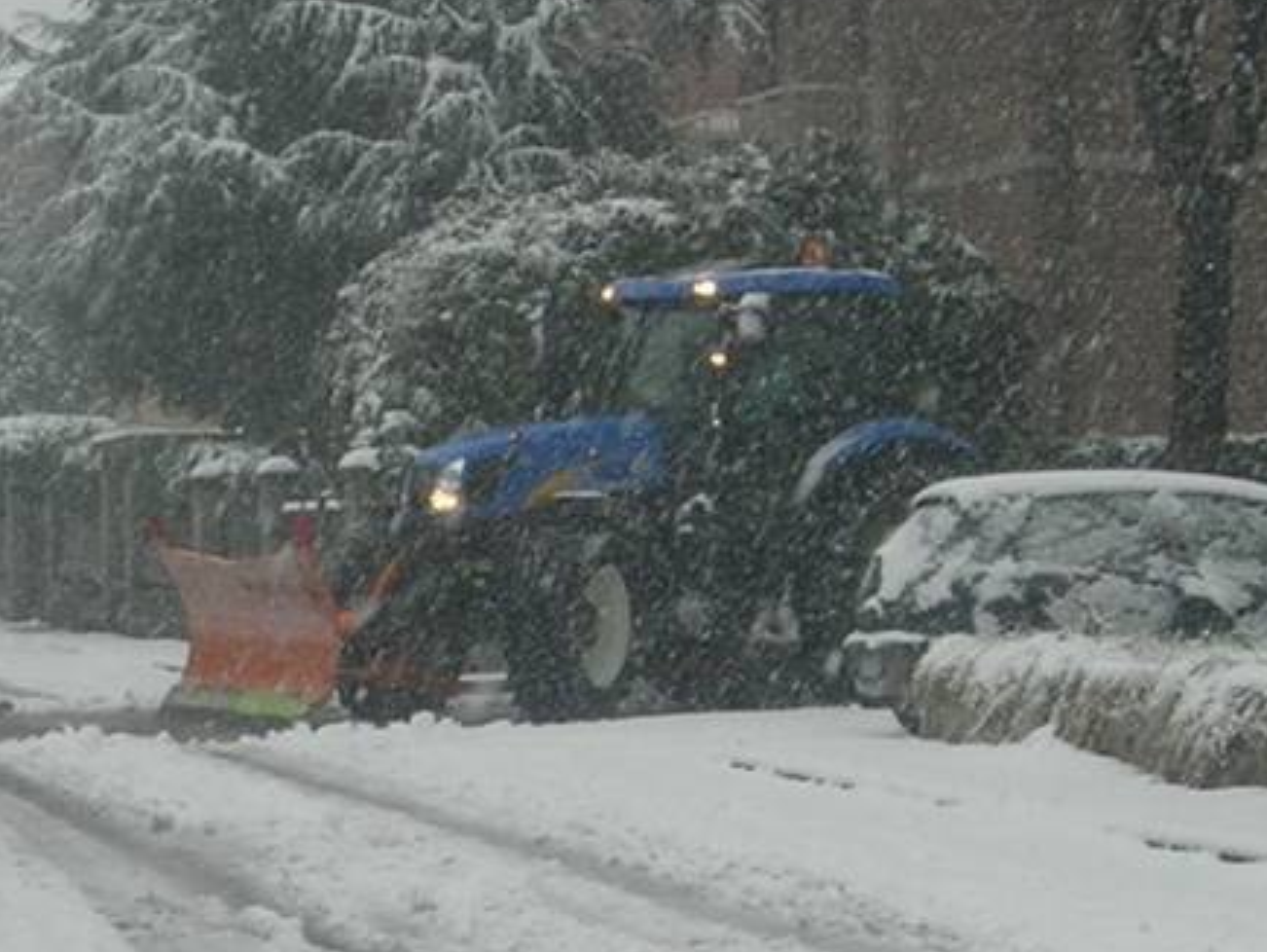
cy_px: 867
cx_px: 415
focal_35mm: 140
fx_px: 5127
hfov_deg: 14.1
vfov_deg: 10.5
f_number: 4.8
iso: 64
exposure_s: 1/240
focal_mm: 7.8
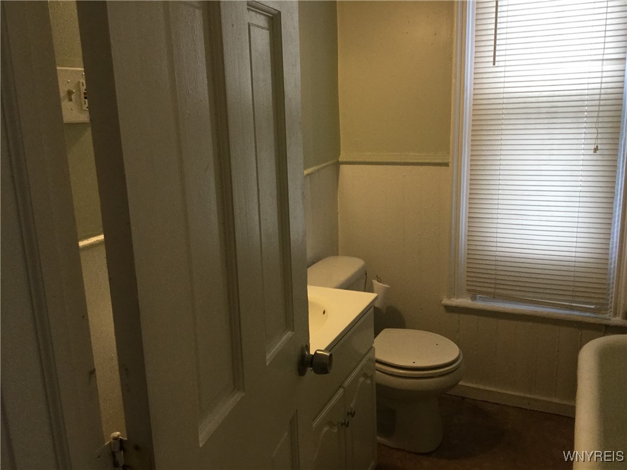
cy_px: 235
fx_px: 562
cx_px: 314
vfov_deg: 45.4
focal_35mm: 31
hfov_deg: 58.4
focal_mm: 3.3
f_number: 2.4
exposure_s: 1/30
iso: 100
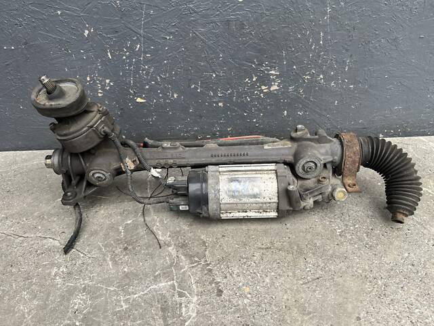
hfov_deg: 67.3
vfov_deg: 53.1
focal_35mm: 26
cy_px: 163
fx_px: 326
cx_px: 217
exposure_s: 1/213
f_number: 1.6
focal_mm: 5.1
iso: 40
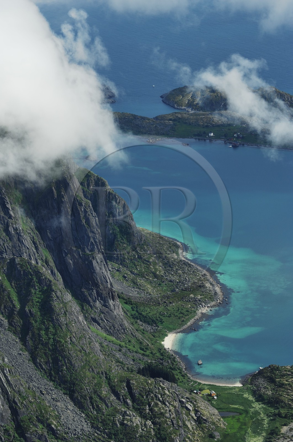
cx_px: 146
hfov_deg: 7.9
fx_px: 2131
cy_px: 221
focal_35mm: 174
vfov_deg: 11.8
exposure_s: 1/1600
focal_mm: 116
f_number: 4
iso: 100
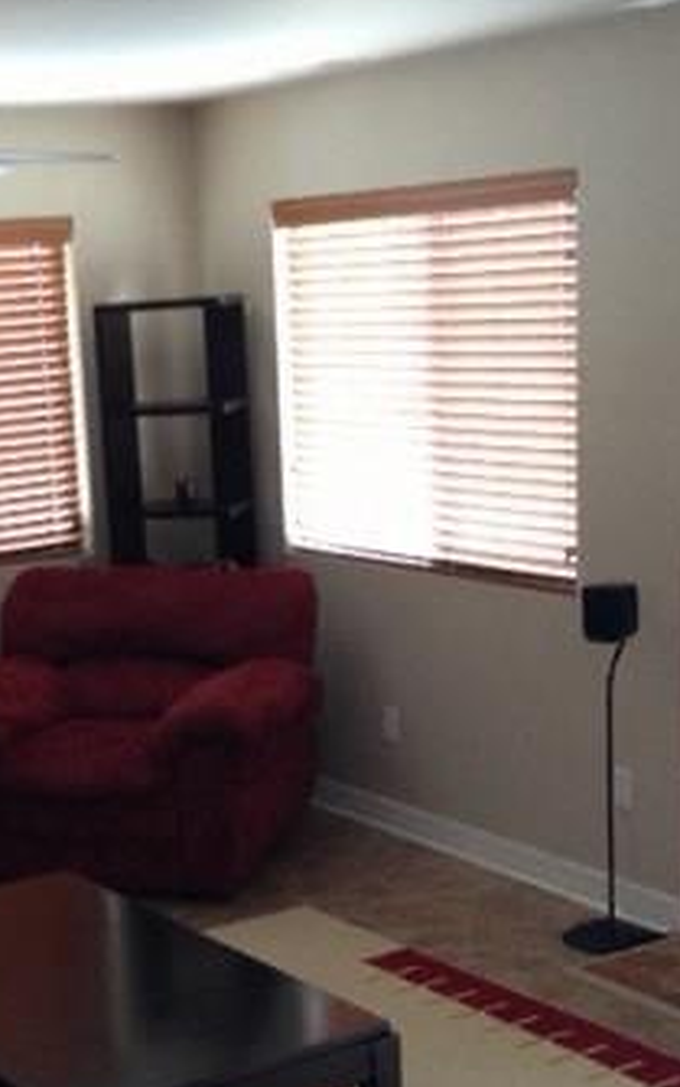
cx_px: 120
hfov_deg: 19.2
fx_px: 1985
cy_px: 758
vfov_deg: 30.3
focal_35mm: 67
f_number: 2.4
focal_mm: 4.13
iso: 100
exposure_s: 1/20
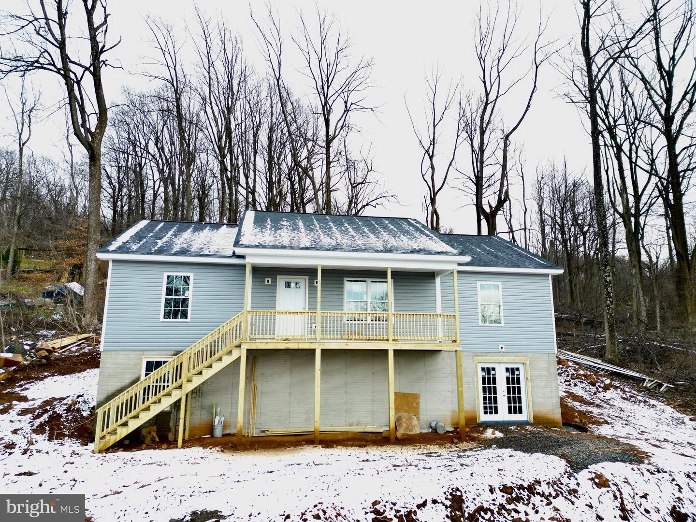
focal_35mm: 24
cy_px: 261
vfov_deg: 56.8
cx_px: 348
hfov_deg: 71.6
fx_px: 483
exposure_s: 1/125
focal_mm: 6.72
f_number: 1.7
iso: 100
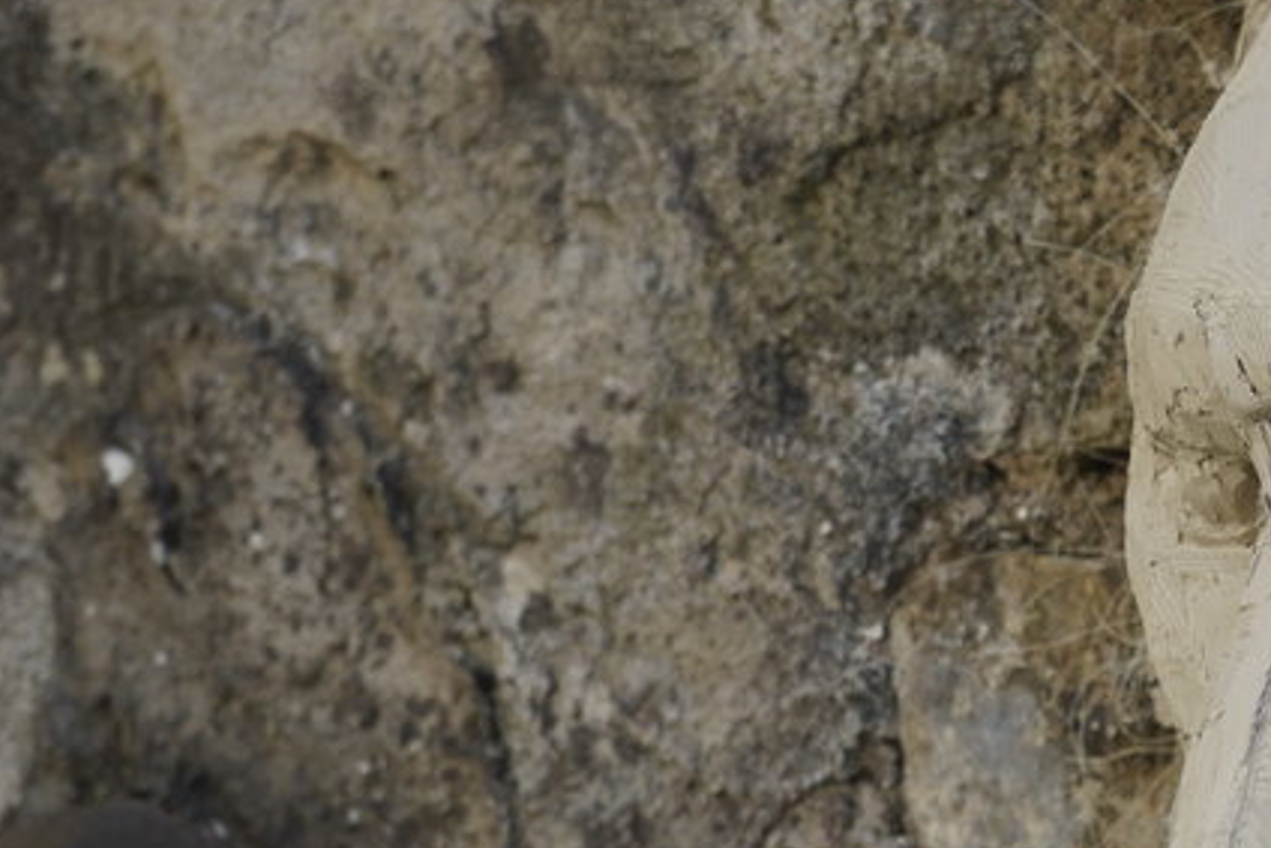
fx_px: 6992
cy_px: 530
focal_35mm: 198
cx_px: 1394
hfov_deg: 10.3
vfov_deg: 6.9
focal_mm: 70
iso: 100
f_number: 5.6
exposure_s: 1/160
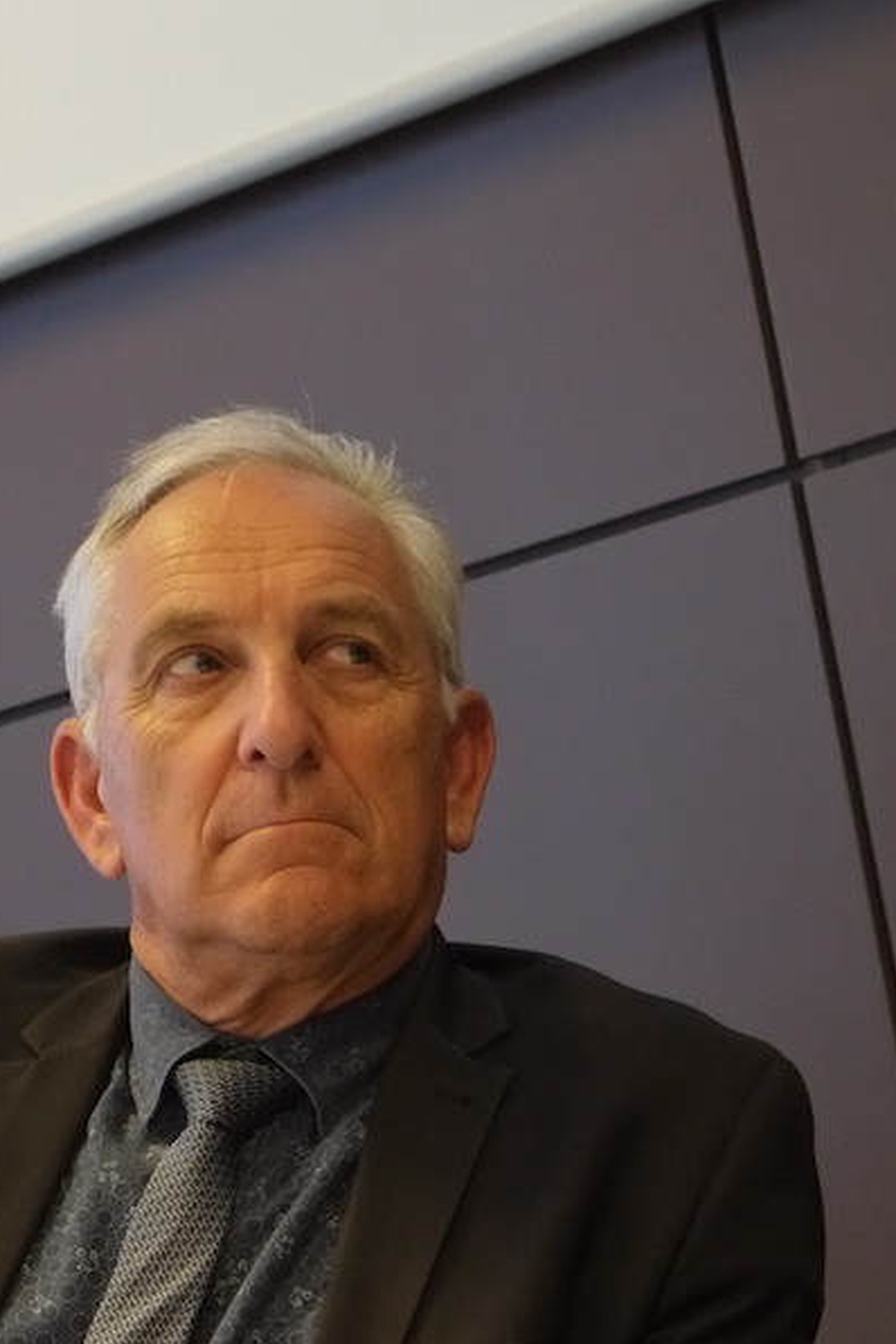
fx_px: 5189
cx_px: -25
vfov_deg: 14.8
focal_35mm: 139
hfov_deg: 9.8
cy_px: 749
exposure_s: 1/140
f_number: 5.6
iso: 6400
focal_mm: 55
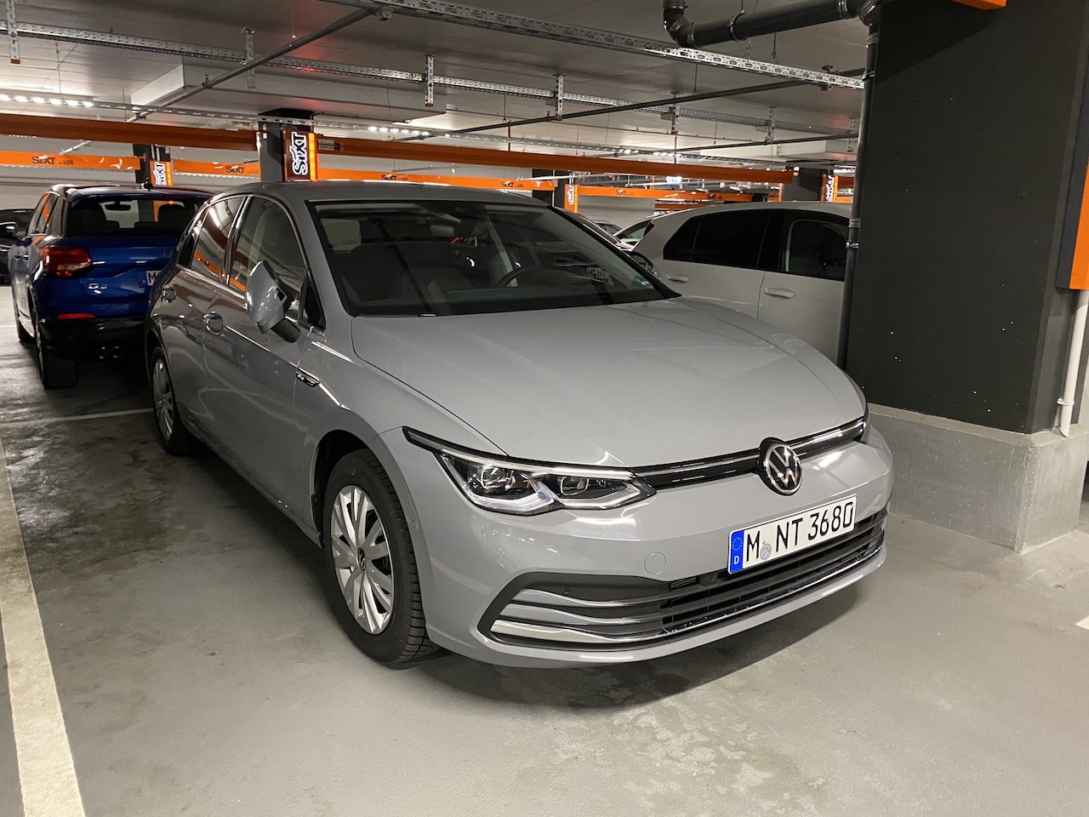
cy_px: 408
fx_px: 818
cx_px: 544
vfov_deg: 53.1
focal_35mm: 26
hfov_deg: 67.3
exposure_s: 1/36
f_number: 1.8
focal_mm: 4.25
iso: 500
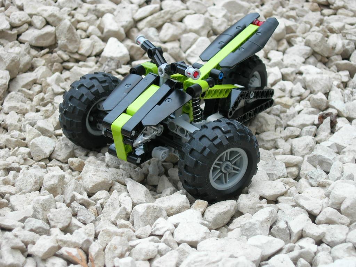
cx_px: 178
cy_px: 134
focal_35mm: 82
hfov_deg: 23.8
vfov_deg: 18.0
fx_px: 843
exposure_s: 1/13
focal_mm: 17
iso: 64
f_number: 4
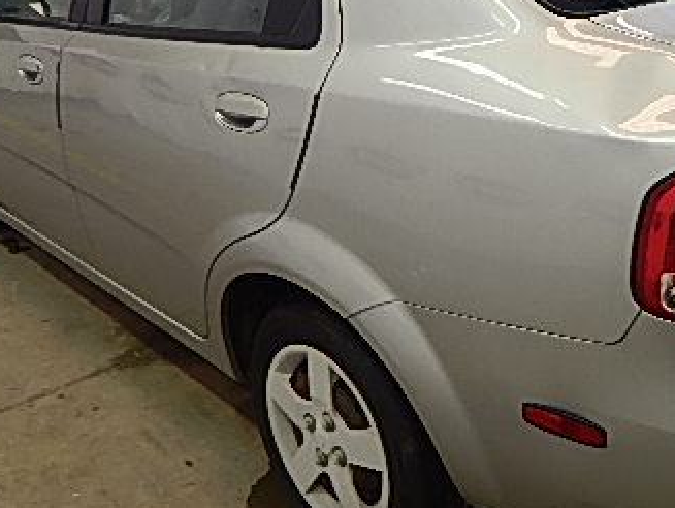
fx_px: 839
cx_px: 467
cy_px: 153
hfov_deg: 43.0
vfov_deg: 33.2
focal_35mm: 43
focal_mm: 4
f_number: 3
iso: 125
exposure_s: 1/30
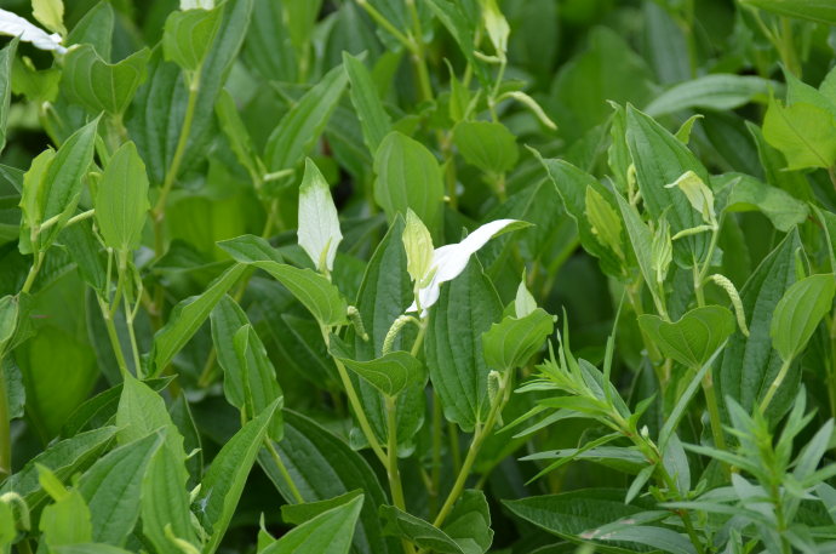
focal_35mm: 232
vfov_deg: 5.9
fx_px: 5388
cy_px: 277
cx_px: 418
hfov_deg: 8.9
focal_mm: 155
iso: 140
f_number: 8
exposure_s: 1/125
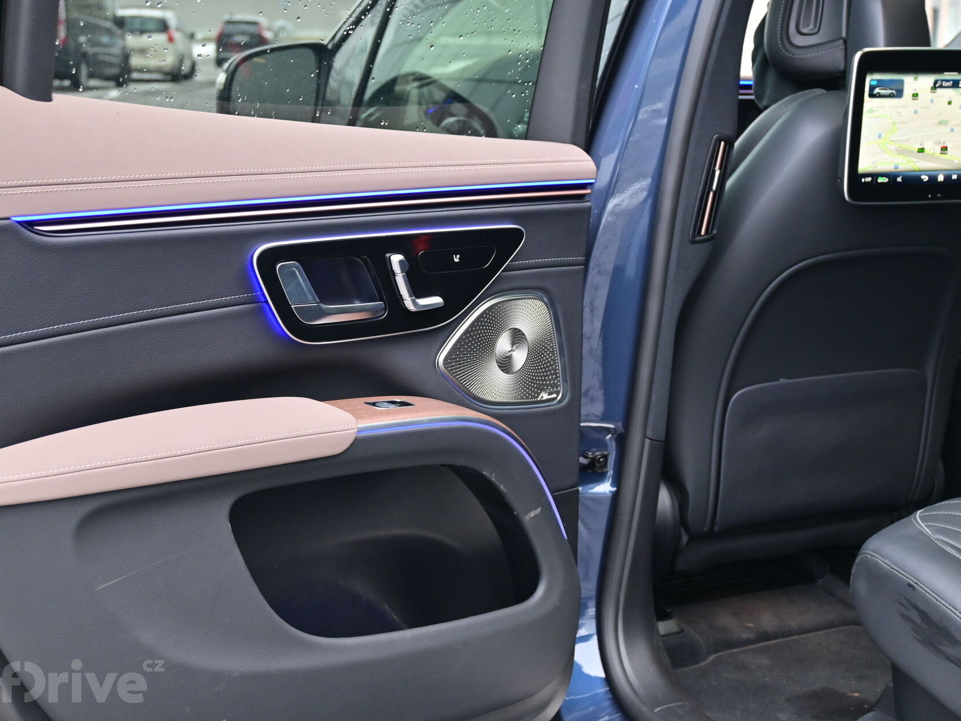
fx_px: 1494
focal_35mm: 54
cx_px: 536
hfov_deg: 35.6
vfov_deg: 27.1
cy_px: 354
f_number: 5
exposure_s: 1/50
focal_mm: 32.5
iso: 360
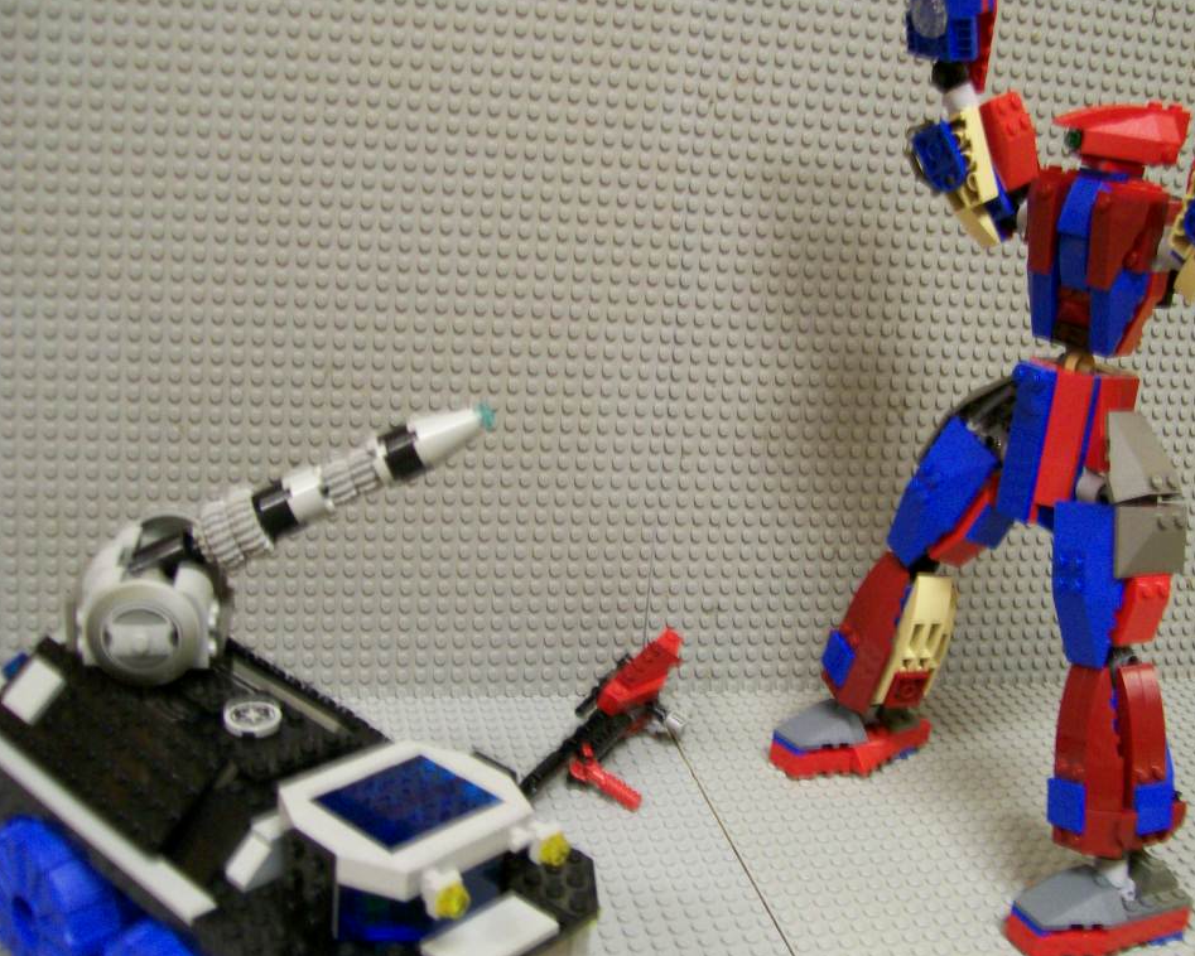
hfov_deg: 47.9
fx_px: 1344
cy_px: 477
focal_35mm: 38
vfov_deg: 39.2
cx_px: 637
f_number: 2.7
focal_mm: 6
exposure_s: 1/12.3
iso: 160
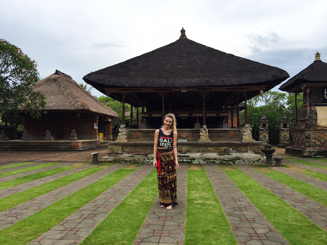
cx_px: 164
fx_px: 274
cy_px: 122
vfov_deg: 48.2
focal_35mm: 29
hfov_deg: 61.7
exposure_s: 1/920
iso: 32
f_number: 2.2
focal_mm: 4.15
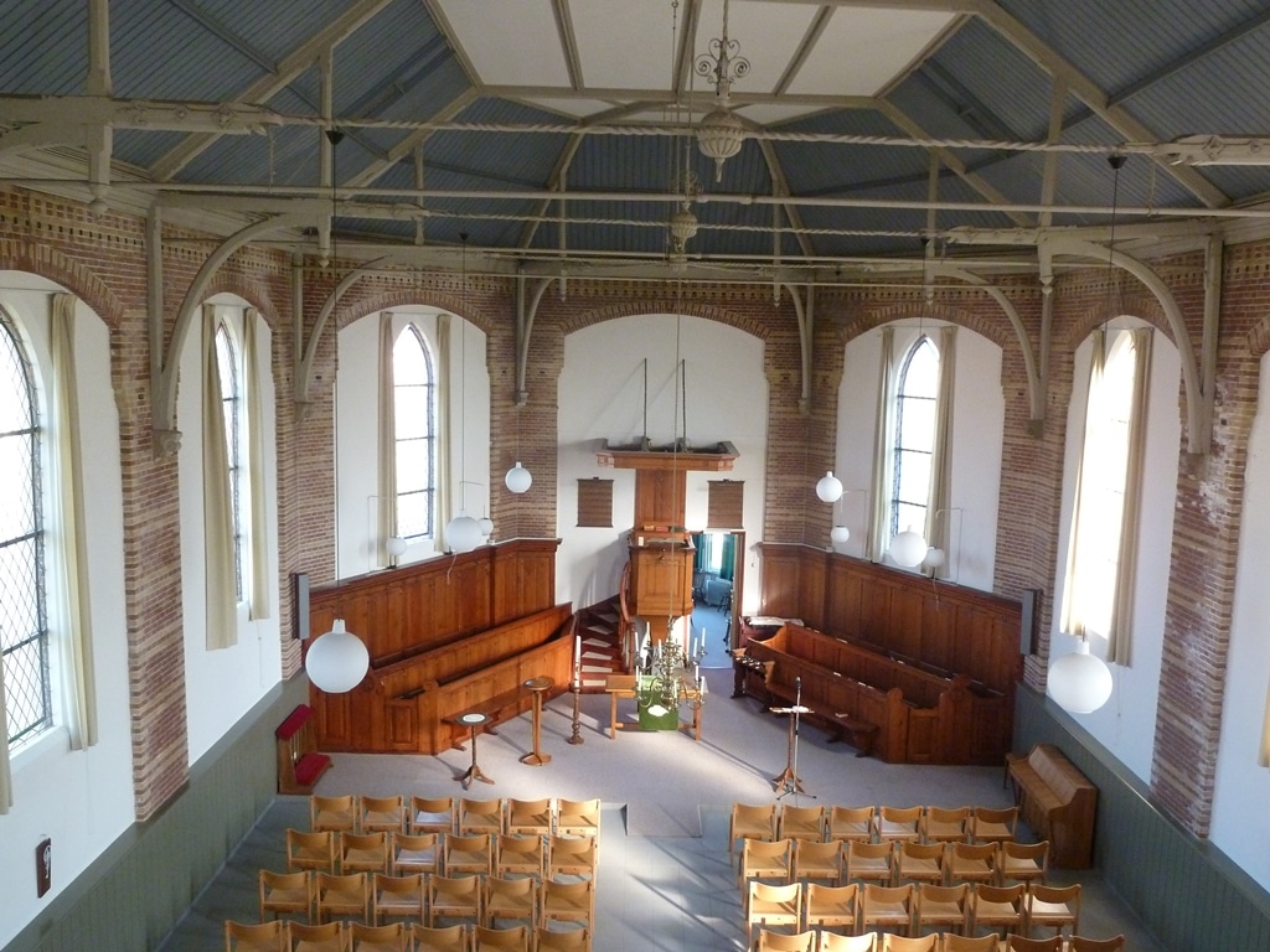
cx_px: 635
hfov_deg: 60.0
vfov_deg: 46.8
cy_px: 476
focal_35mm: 30
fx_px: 1101
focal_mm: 5
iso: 400
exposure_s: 1/30
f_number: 3.4
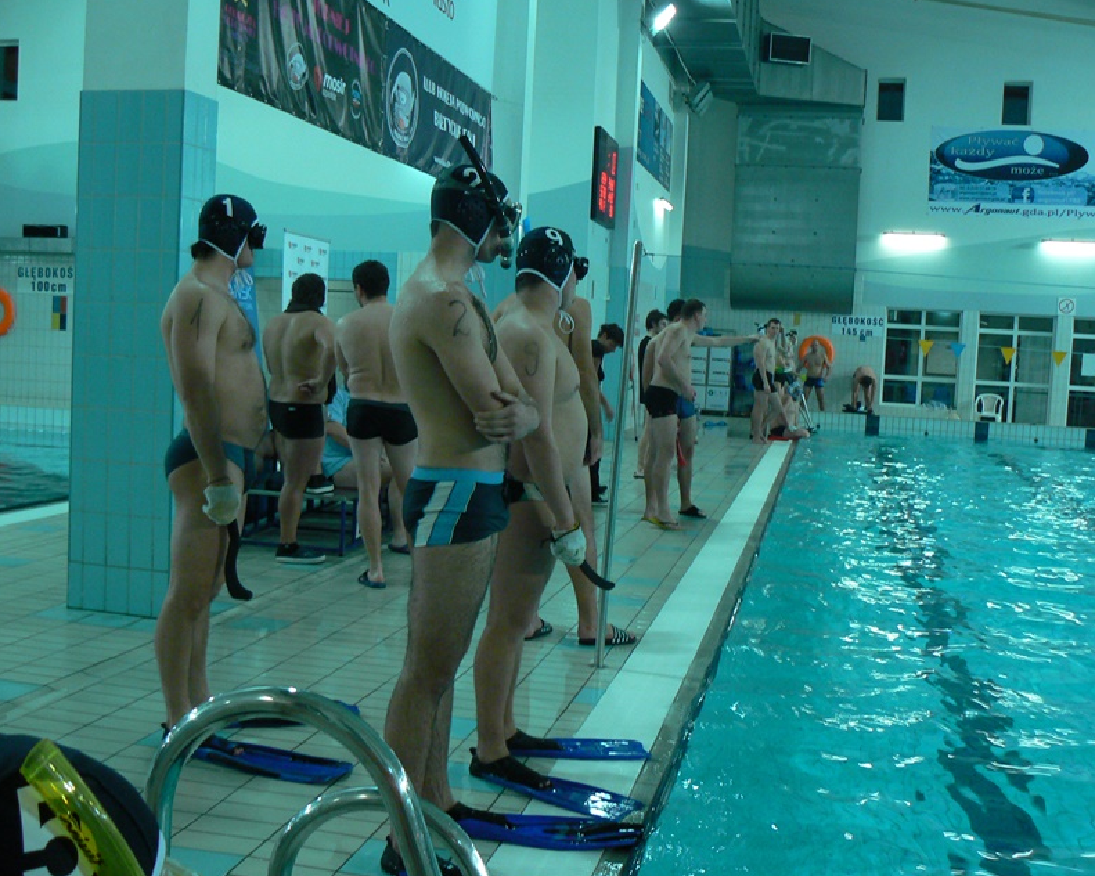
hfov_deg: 45.8
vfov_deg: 37.3
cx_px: 527
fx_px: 1296
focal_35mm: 40
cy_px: 448
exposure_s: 1/30
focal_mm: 6
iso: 160
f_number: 2.8
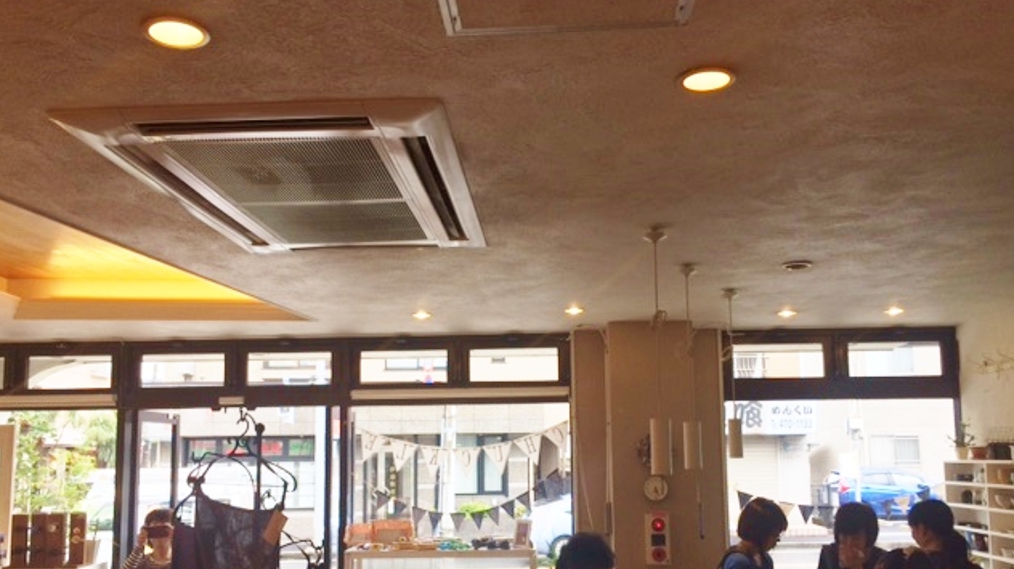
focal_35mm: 32
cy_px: 362
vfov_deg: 36.4
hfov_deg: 61.0
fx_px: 860
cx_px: 502
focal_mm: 4.15
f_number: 2.2
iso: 50
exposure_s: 1/120
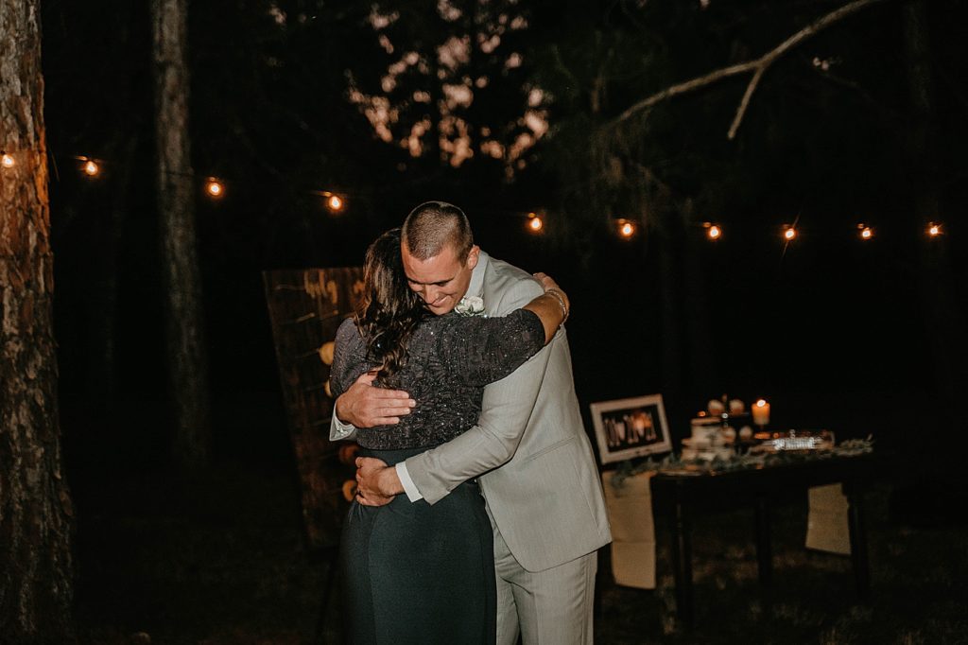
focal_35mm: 75
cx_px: 484
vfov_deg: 18.2
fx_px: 2016
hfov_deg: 27.0
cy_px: 322
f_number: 2.8
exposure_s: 1/100
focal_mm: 75
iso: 2000
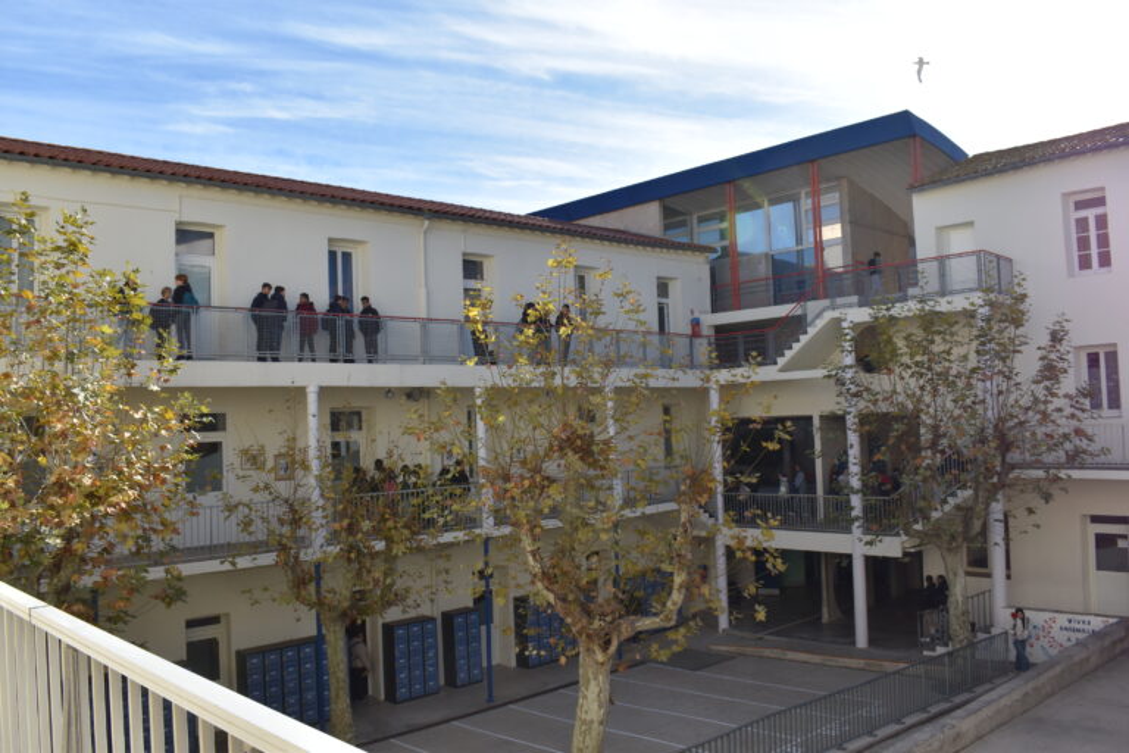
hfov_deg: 59.5
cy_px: 376
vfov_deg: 41.7
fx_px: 988
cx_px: 564
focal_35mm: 32
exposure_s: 1/250
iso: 110
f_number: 8
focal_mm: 21
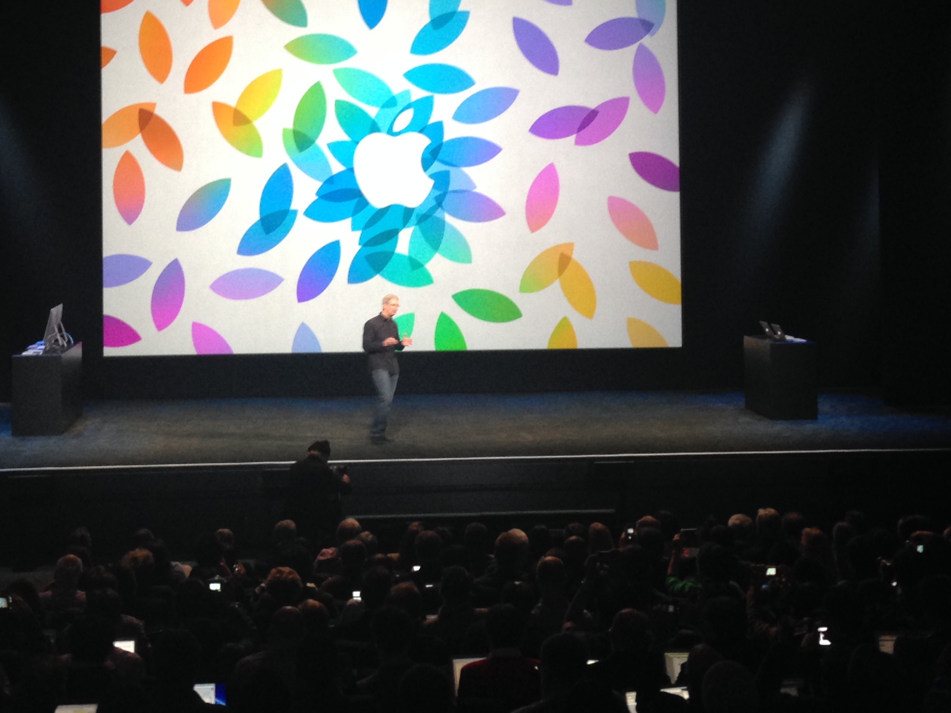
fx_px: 1648
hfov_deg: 32.1
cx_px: 406
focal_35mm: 60
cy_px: 203
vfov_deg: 24.2
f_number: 2.4
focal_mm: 4.12
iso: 125
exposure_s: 1/20
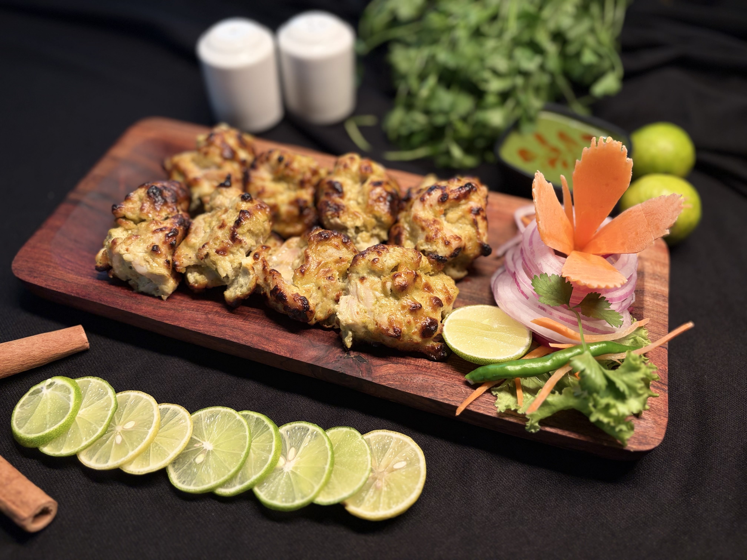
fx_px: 561
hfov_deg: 67.3
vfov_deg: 53.1
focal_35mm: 26
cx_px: 374
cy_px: 280
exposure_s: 1/50
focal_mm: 5.96
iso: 80
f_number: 1.6
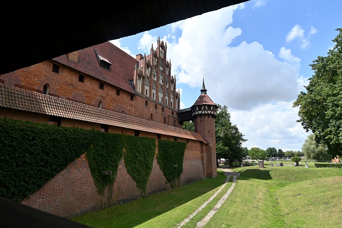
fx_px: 171
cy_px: 114
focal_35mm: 18
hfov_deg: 90.0
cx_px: 171
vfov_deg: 67.4
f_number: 5.6
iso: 200
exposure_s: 1/1000
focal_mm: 12
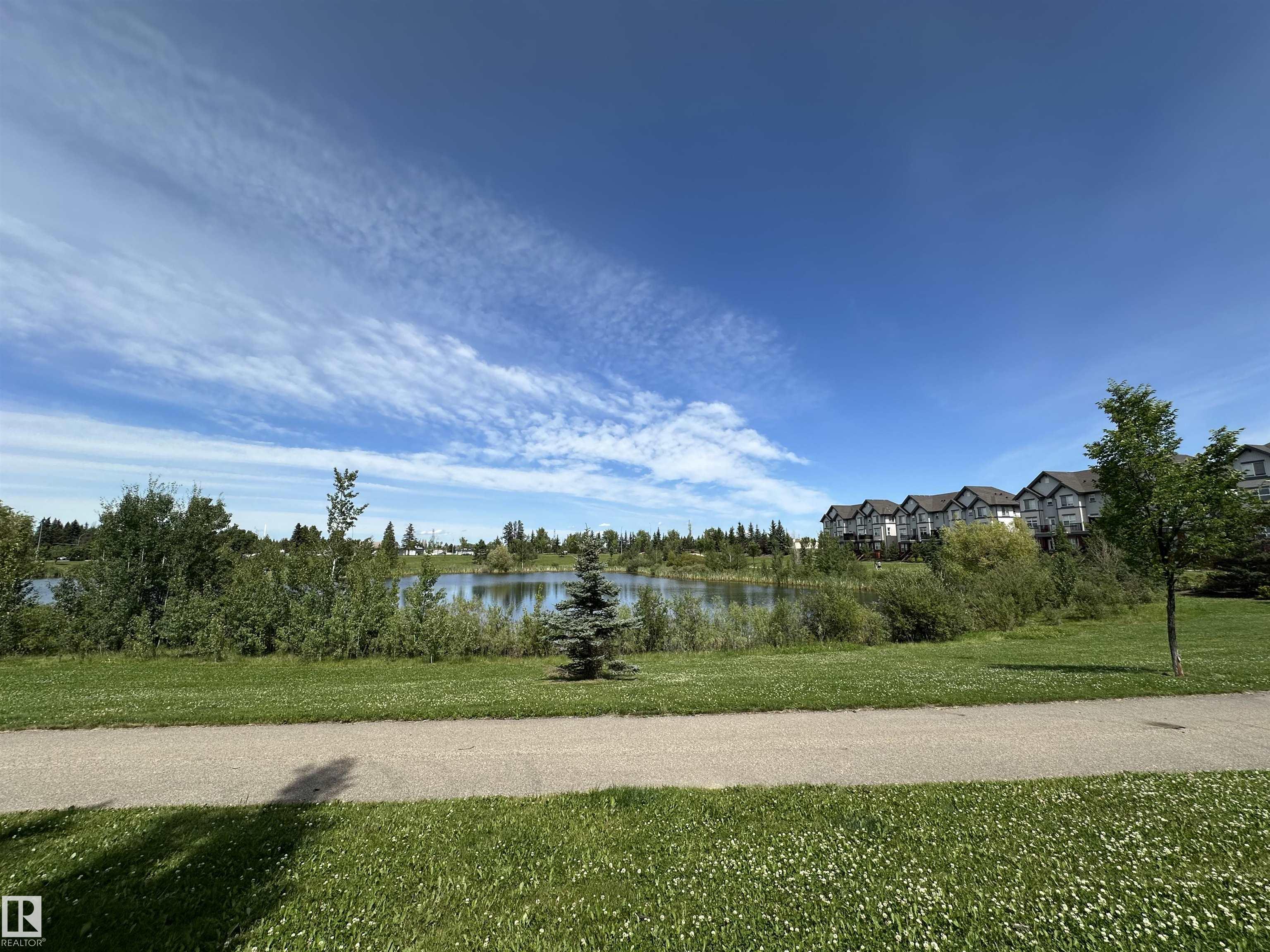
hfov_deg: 102.1
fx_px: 514
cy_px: 476
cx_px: 635
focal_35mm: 14
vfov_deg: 85.7
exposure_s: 1/2959
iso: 50
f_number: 2.2
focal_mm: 2.22
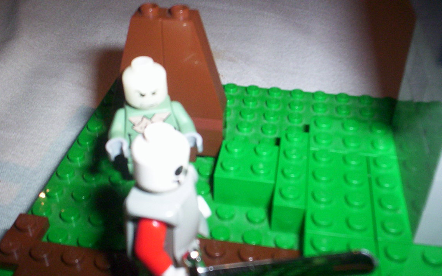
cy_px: 148
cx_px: 220
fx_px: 506
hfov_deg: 47.2
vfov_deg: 30.5
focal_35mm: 42
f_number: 4.5
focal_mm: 4.99
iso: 140
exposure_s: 1/60
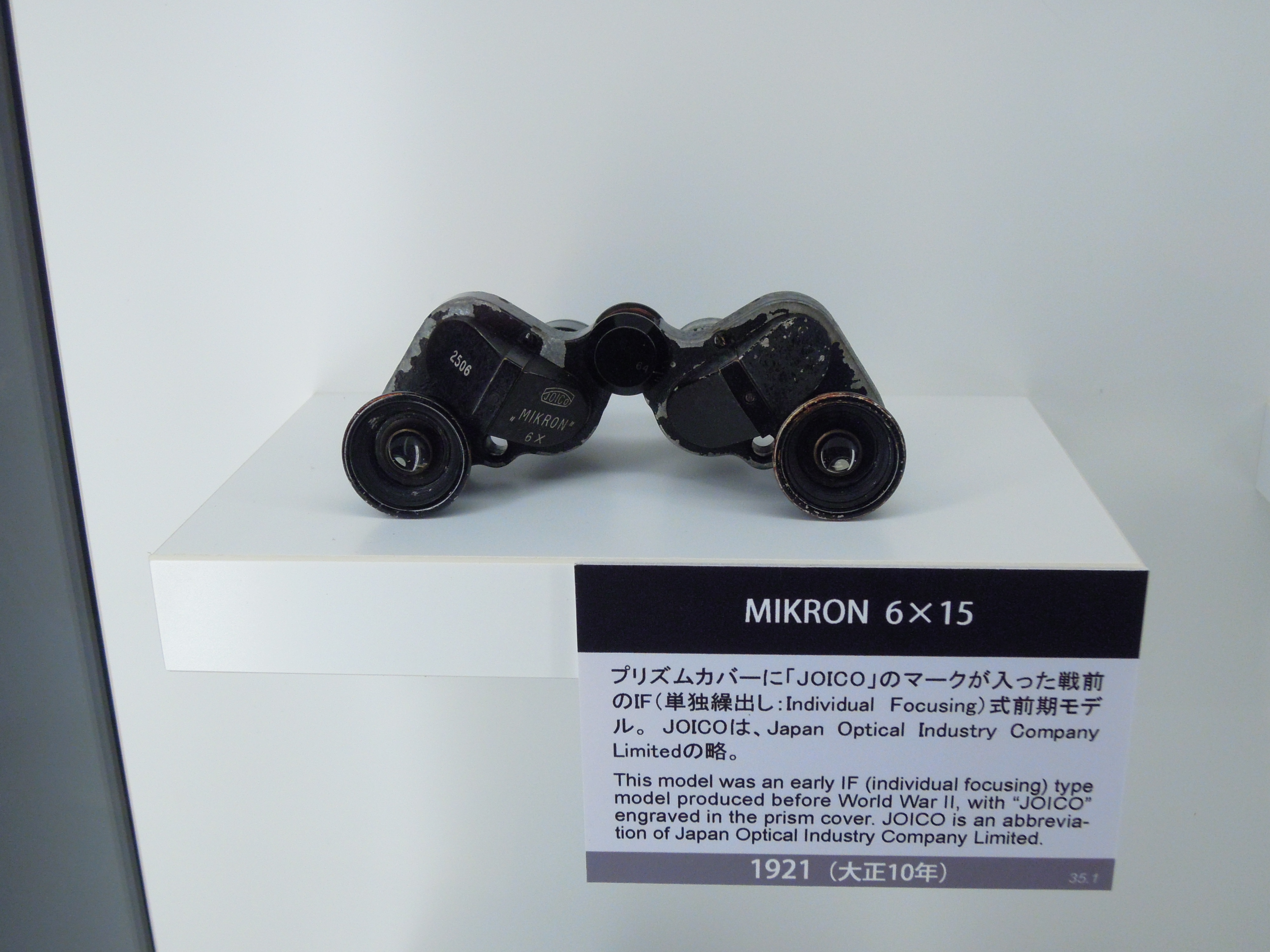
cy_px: 476
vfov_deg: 36.0
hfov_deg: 46.8
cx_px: 635
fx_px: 1468
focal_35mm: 40
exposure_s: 1/250
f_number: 3.3
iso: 400
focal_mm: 7.2
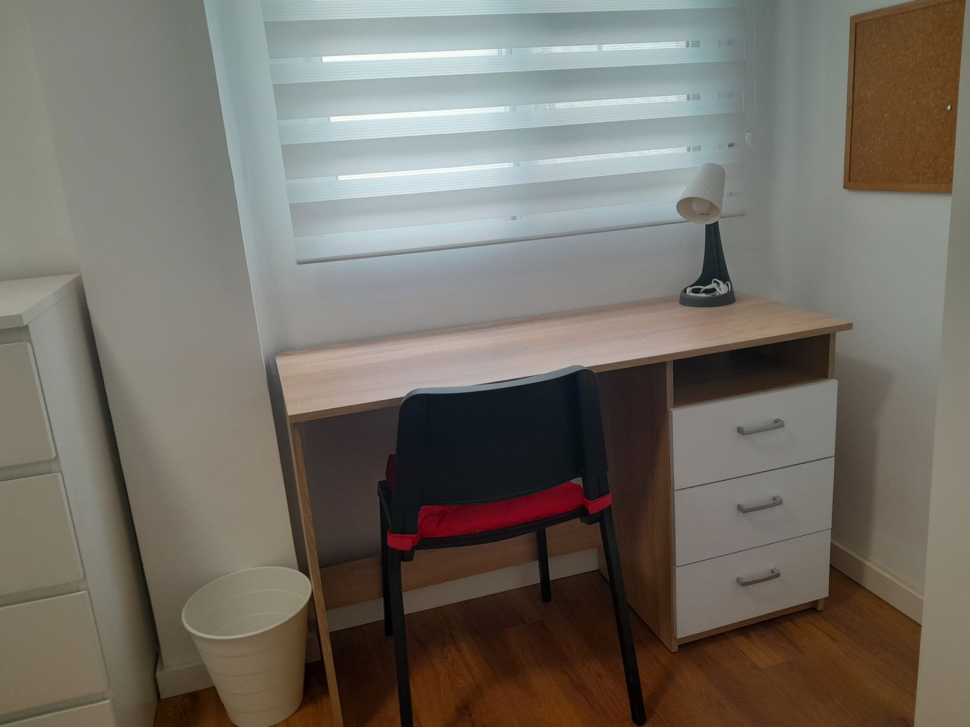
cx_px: 497
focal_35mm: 28
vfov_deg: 49.7
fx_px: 785
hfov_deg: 63.4
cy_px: 368
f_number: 1.8
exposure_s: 1/50
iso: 80
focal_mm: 4
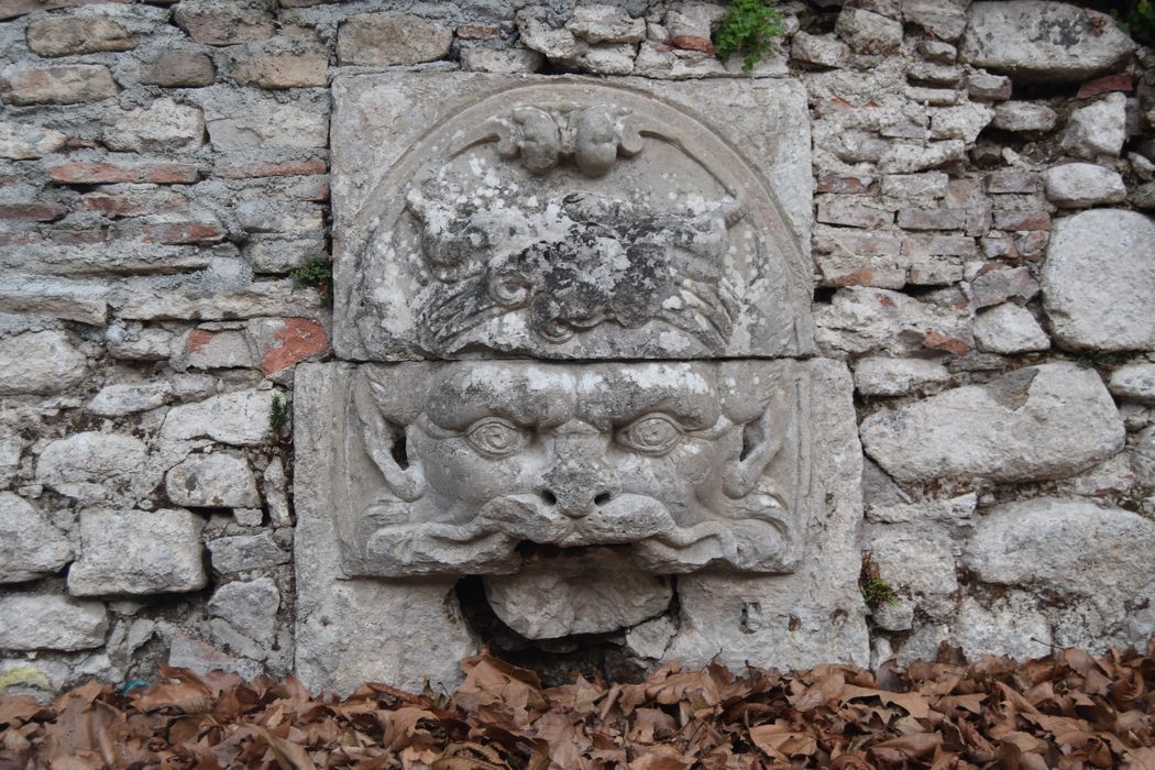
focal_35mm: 39
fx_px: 1251
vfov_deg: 34.2
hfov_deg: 49.6
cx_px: 578
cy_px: 385
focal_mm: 26
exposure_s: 1/80
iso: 400
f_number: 4.5
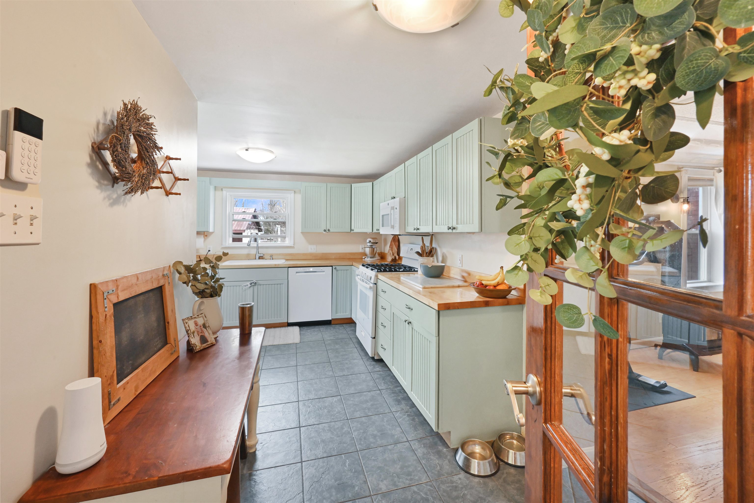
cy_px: 252
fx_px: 293
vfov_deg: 81.2
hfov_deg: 104.3
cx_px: 377
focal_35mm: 14
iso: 2000
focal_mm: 14
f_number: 14
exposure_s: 1/3
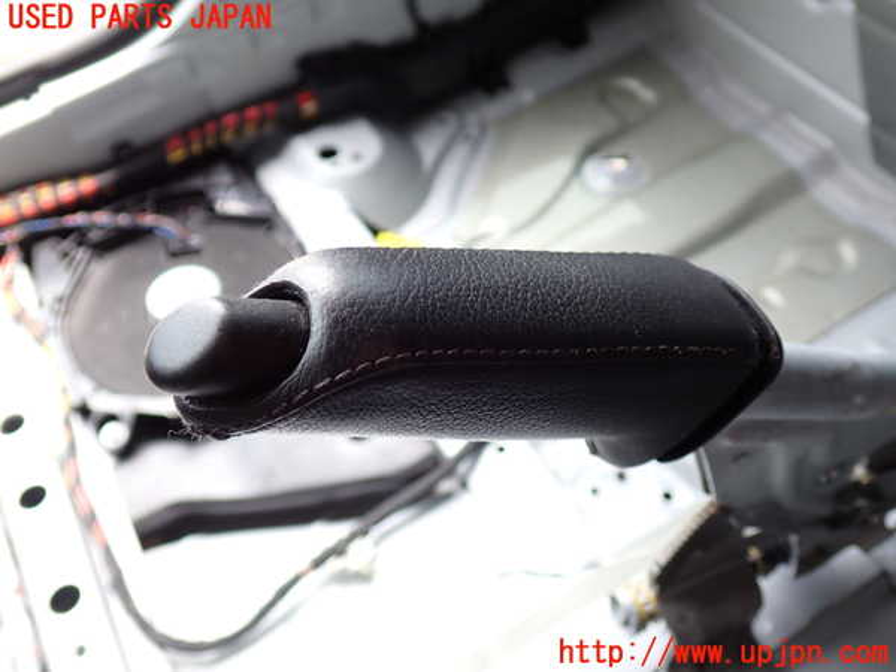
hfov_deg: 56.8
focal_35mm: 32
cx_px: 448
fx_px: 828
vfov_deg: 44.2
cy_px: 336
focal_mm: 5.79
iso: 100
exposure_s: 1/80
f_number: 2.4
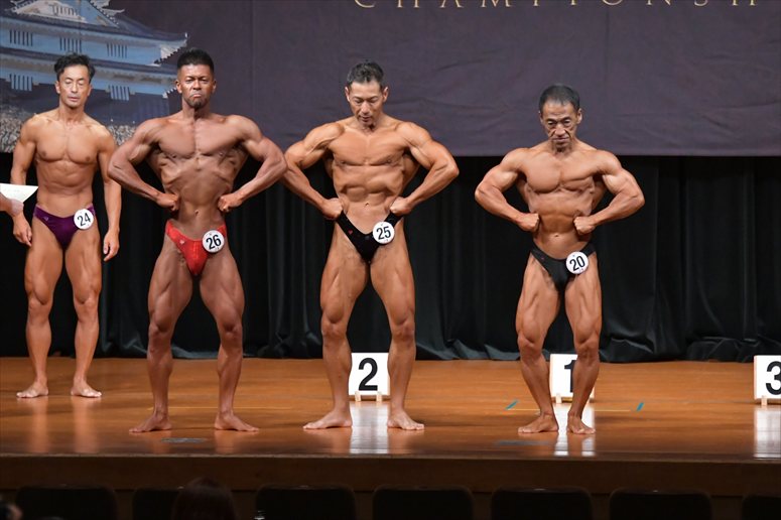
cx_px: 390
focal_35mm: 217
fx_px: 4705
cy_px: 260
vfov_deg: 6.3
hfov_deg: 9.5
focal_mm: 145
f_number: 5.6
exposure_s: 1/400
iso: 6400
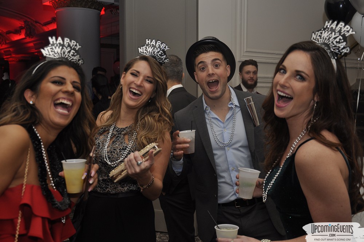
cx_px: 182
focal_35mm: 45
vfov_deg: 29.8
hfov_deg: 43.7
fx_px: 454
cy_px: 121
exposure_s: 1/60
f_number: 5
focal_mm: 30
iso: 400
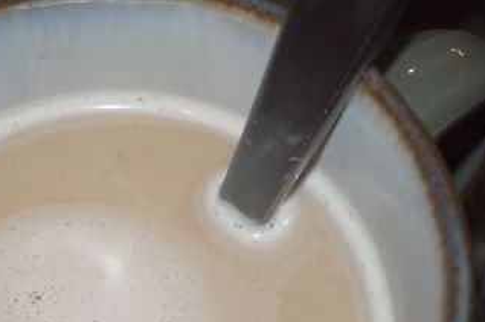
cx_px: 148
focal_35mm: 136
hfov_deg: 15.1
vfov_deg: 10.0
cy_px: 303
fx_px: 1829
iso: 200
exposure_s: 1/60
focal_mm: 48
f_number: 5.6
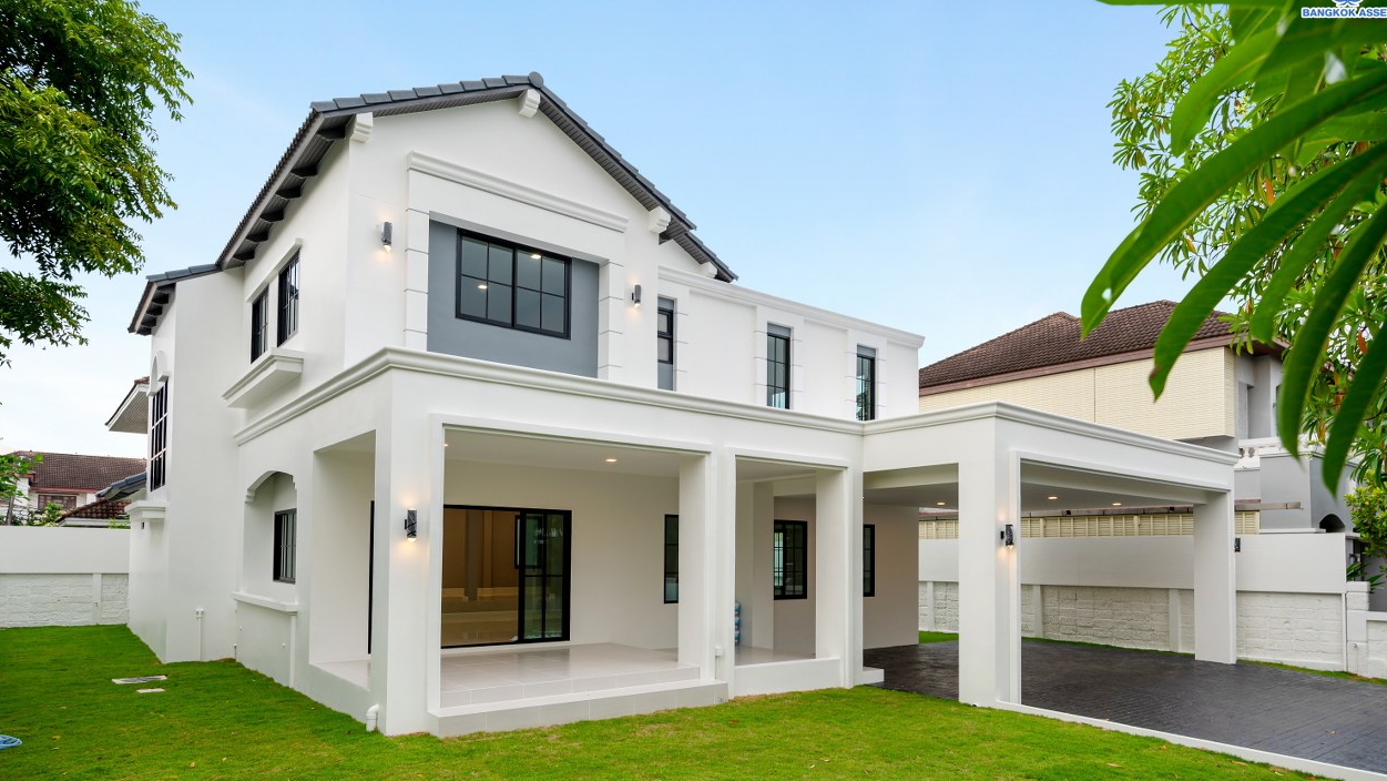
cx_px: 704
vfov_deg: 70.5
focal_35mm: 15
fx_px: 552
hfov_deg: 103.0
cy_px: 405
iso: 100
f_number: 5.6
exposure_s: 1/80
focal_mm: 14
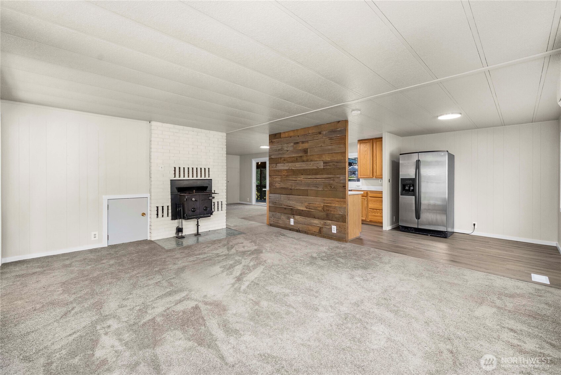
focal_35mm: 14
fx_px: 218
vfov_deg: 81.3
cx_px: 280
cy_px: 188
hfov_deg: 104.2
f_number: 7.1
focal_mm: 14
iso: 400
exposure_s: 1/60
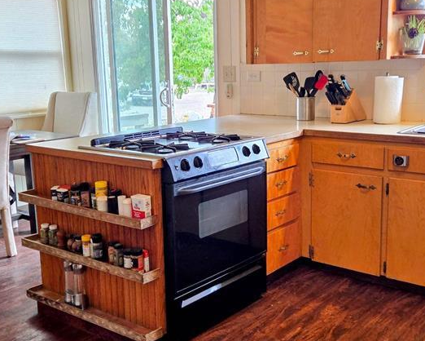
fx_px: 554
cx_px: 214
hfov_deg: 42.0
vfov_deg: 34.2
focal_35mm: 44
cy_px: 171
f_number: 1.8
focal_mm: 5.4
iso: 80
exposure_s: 1/120
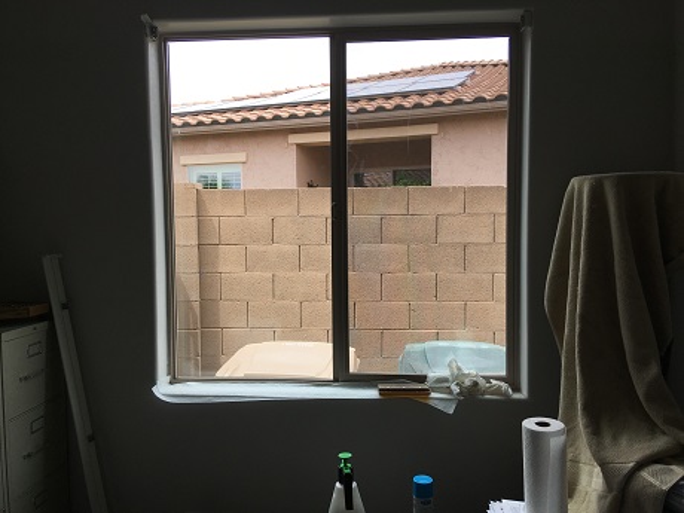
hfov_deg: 61.7
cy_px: 256
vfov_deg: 48.2
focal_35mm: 29
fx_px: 573
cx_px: 342
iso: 25
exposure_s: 1/392
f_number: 2.2
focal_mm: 4.15
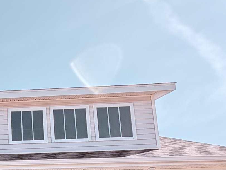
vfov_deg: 24.7
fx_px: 346
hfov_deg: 29.6
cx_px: -62
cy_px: 207
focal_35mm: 53
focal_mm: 2.22
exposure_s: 1/435
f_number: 2.2
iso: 64
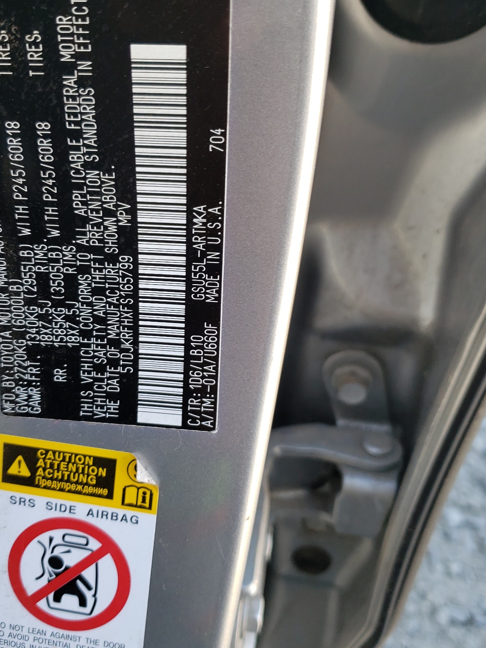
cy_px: 305
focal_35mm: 35
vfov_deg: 52.6
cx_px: 202
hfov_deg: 40.6
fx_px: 655
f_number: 1.5
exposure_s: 1/156
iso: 50
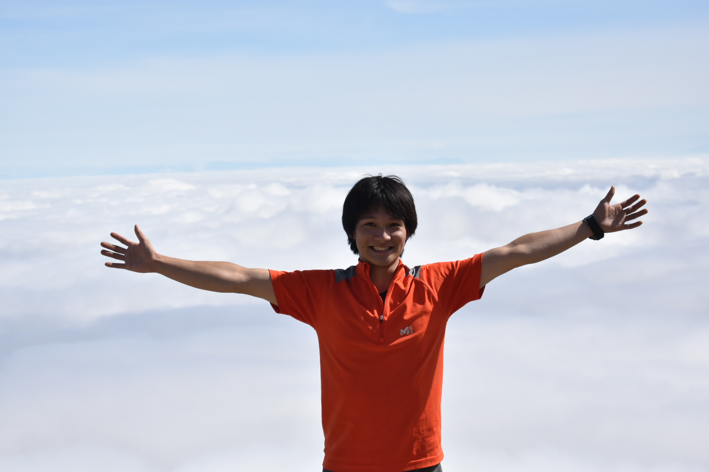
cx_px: 354
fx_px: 1625
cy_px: 236
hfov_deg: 24.6
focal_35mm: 82
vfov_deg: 16.6
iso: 640
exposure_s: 1/4000
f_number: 5.6
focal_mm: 55
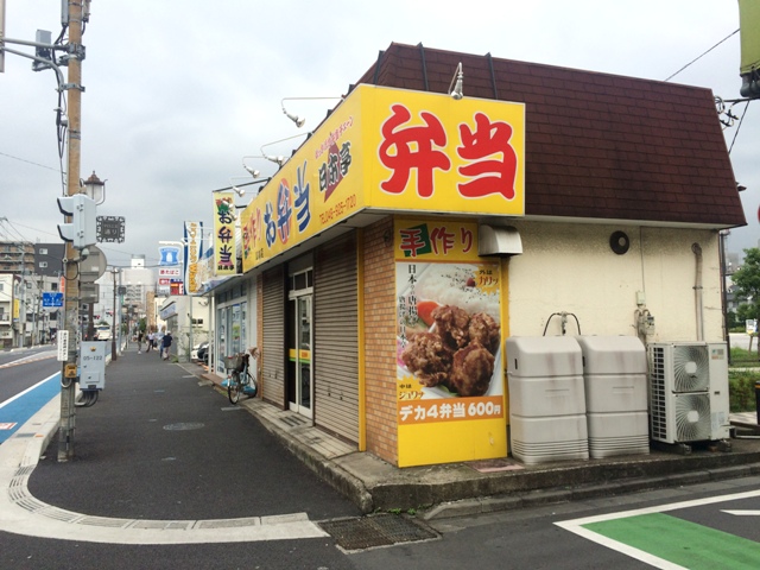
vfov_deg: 48.2
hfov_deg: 61.7
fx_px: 637
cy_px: 285
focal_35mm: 29
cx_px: 380
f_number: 2.2
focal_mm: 4.15
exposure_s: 1/1580
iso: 32
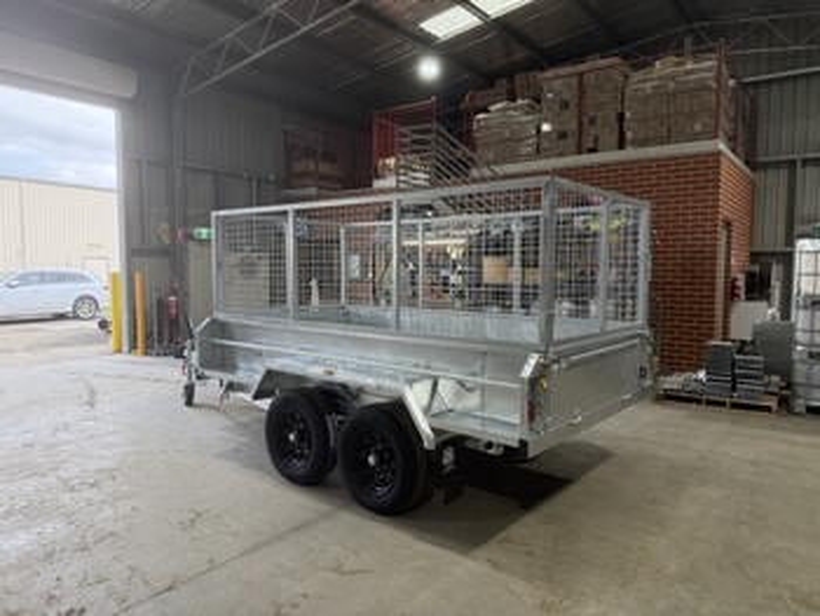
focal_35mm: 24
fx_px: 569
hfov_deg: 71.6
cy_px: 308
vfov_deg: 56.9
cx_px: 410
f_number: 1.78
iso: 200
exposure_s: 1/212
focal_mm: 6.76
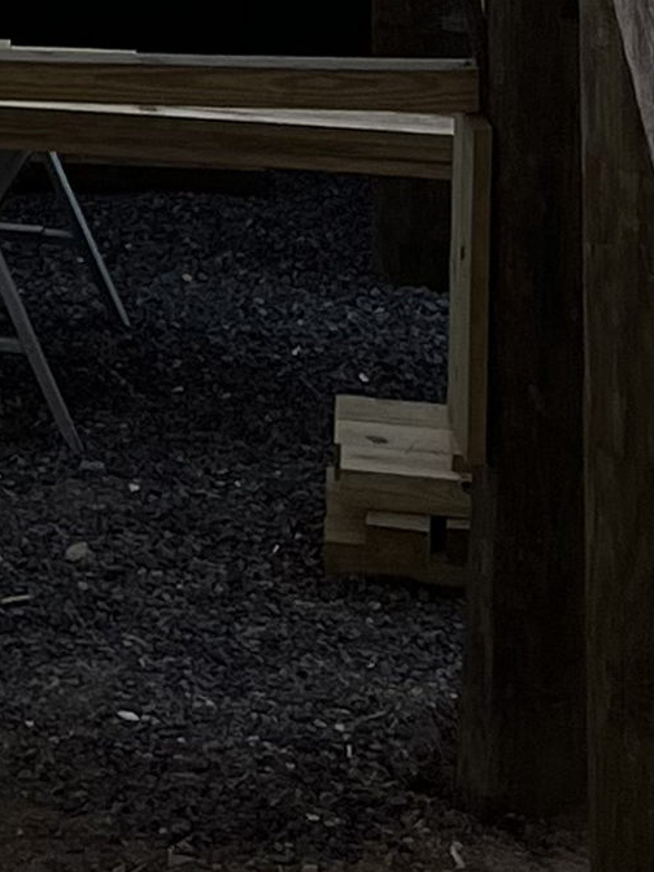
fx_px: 3930
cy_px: -1141
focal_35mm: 156
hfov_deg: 8.8
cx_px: -773
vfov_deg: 10.9
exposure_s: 1/1580
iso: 50
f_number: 1.6
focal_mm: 5.1
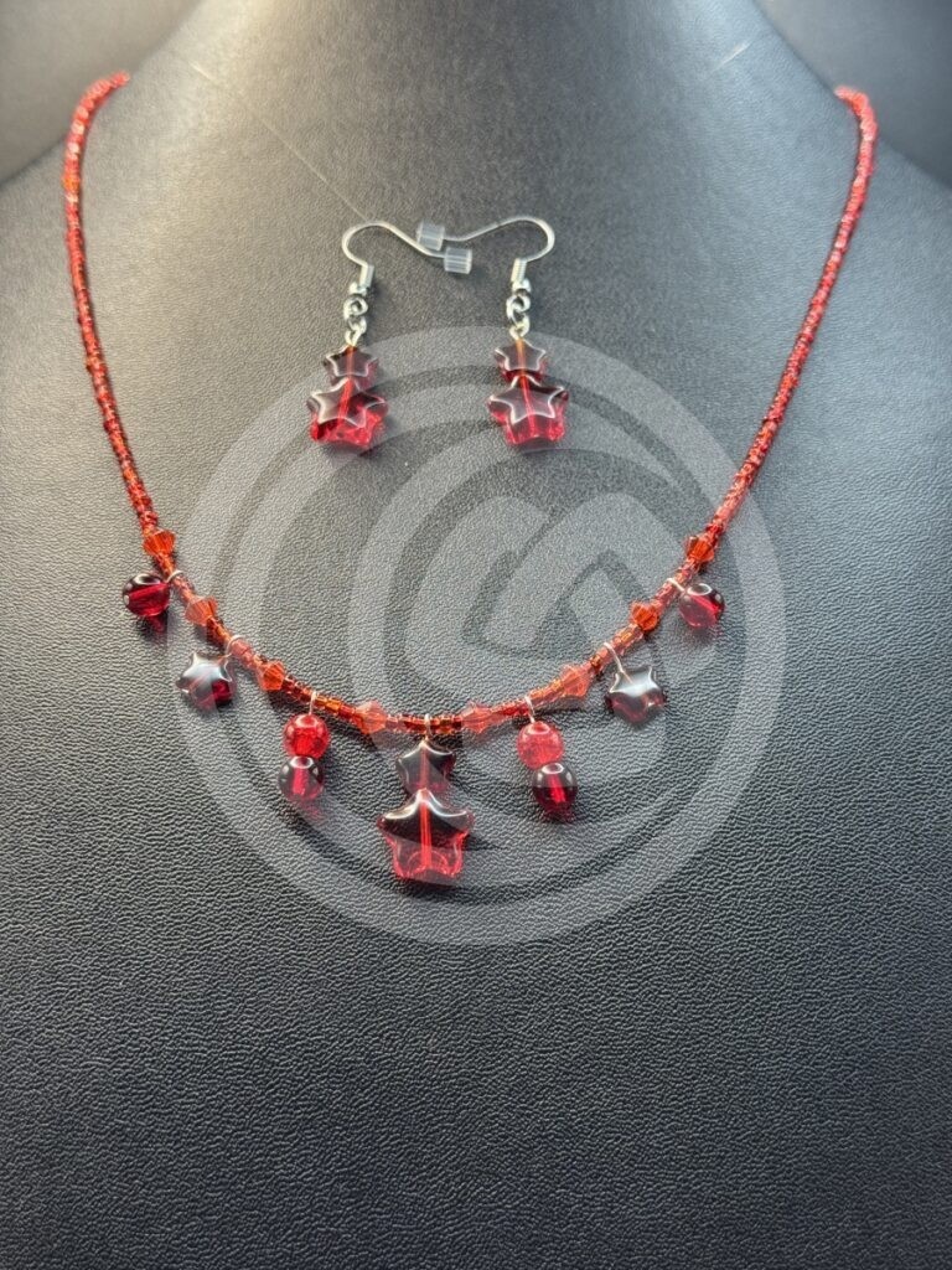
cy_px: 635
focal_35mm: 48
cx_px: 476
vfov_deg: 39.7
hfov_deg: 30.3
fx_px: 1760
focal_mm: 6.76
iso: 100
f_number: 1.78
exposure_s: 1/67
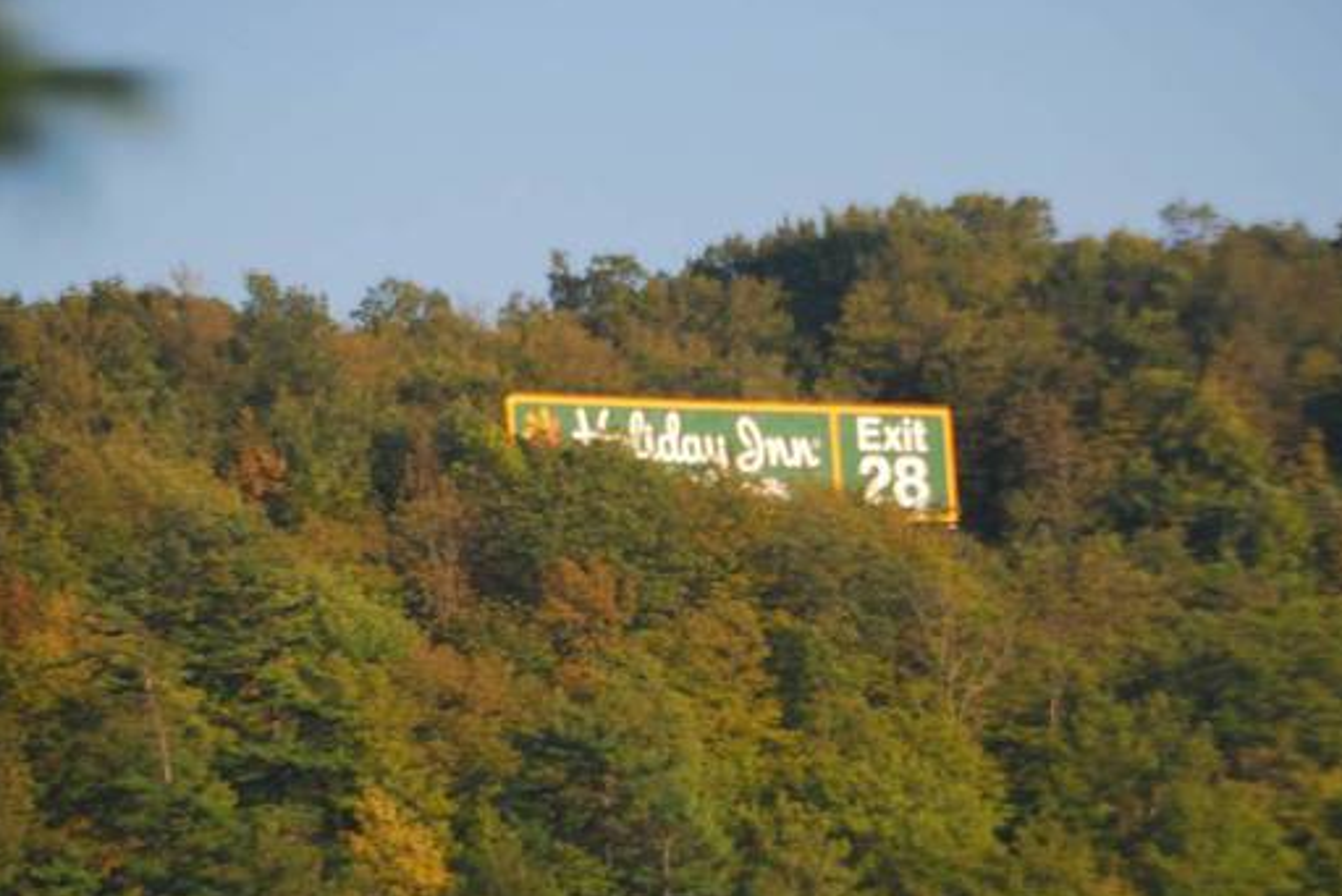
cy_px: 558
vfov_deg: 3.4
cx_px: 684
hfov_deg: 5.0
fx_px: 15292
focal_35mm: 410
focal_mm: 200
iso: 500
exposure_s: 1/400
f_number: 5.6
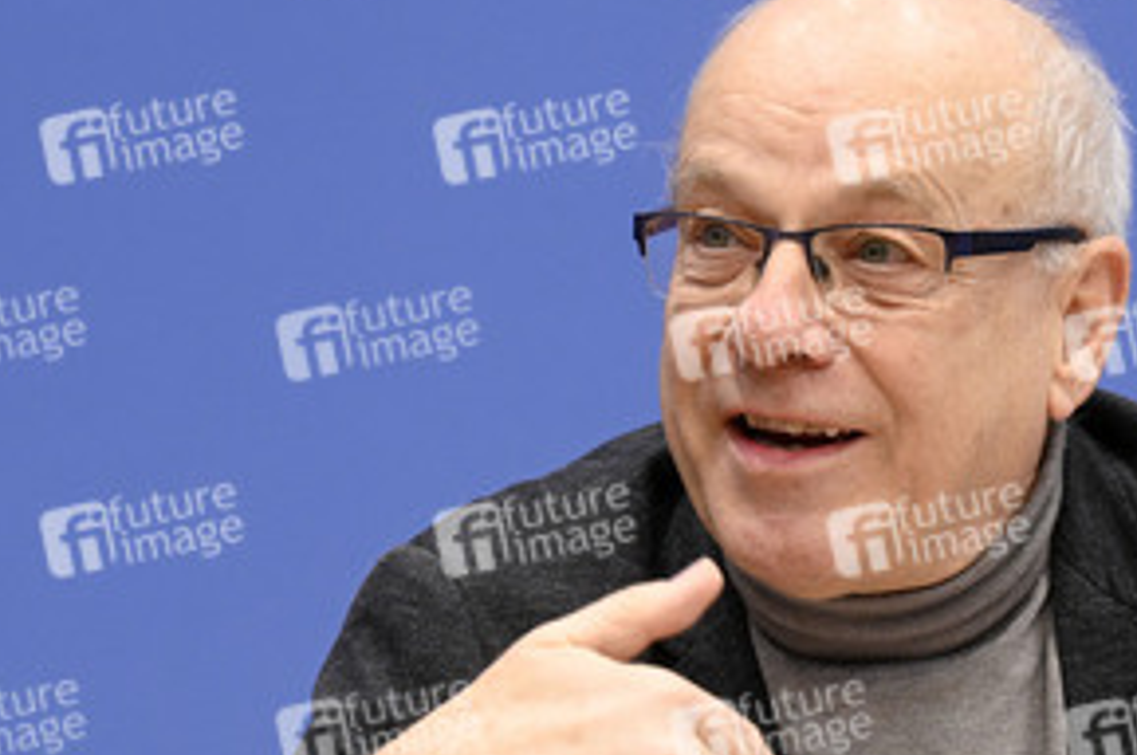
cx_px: 824
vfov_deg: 7.8
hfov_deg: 11.7
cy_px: 433
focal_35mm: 175
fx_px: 5521
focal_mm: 112
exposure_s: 1/400
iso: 5000
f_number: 6.3
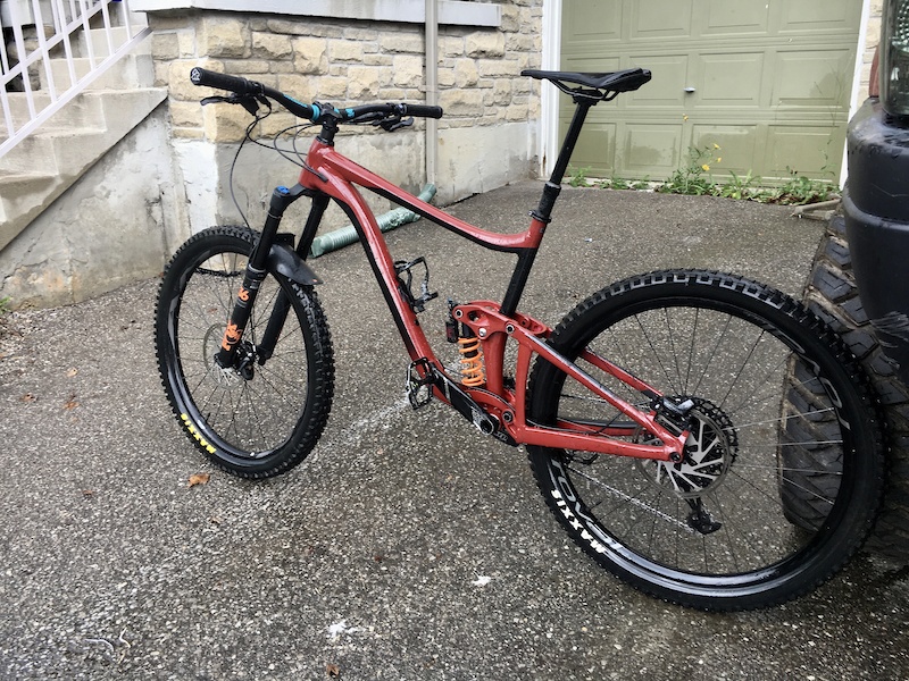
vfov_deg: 48.2
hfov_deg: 61.7
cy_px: 340
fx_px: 762
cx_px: 454
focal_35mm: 29
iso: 25
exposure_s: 1/60
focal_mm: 4.15
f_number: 2.2
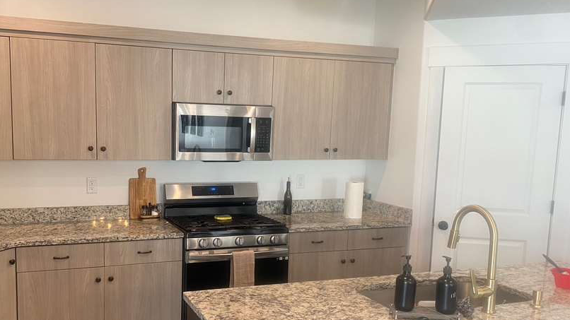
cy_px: 206
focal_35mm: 36
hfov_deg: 54.8
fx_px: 544
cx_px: 224
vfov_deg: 32.6
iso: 80
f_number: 1.8
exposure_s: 1/60
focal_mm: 4.25
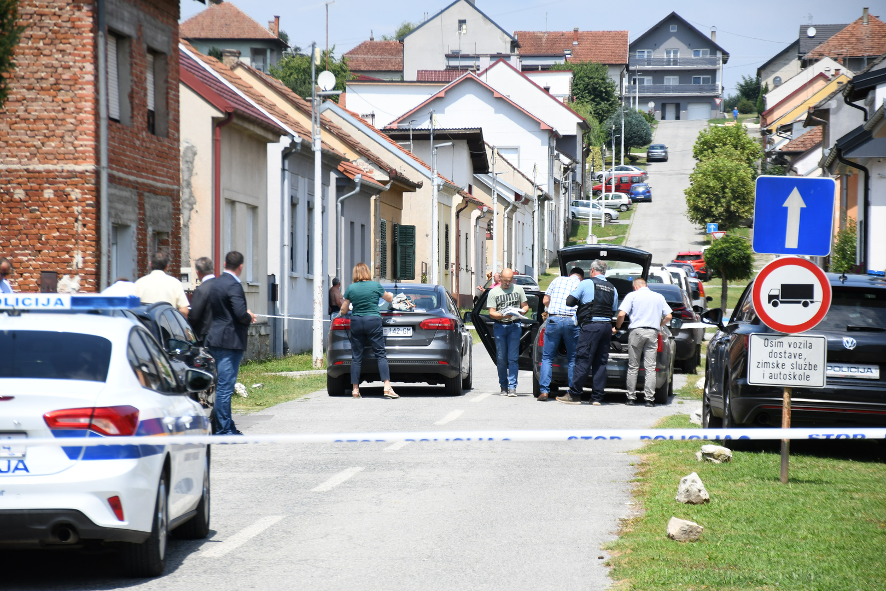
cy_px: 296
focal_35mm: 150
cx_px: 443
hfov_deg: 13.7
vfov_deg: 9.1
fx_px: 3691
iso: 400
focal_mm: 100
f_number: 5.6
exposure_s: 1/1600
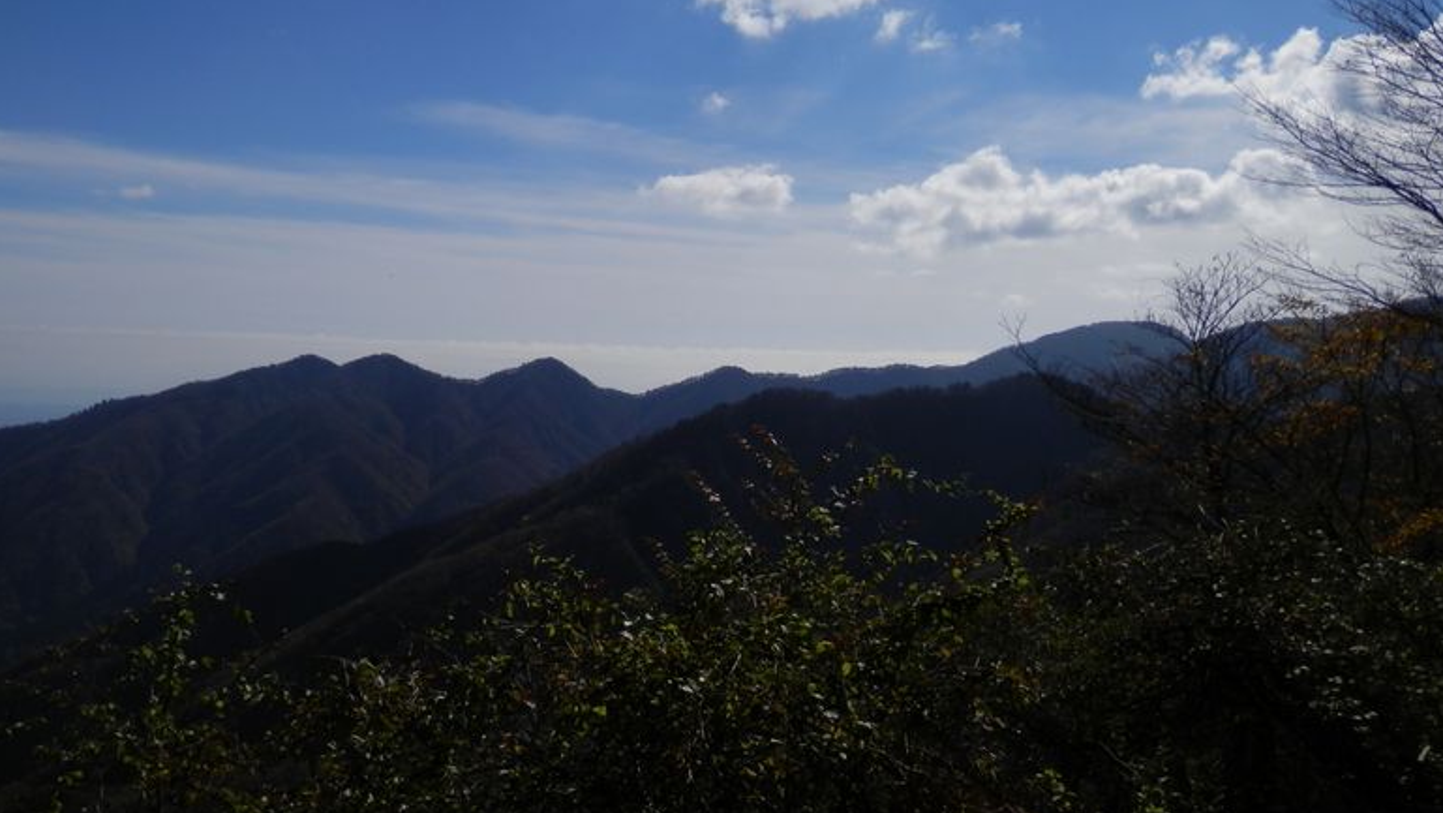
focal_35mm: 34
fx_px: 1301
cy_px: 437
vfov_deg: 34.7
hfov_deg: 58.0
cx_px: 711
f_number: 9.4
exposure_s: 1/500
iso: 80
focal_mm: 5.5
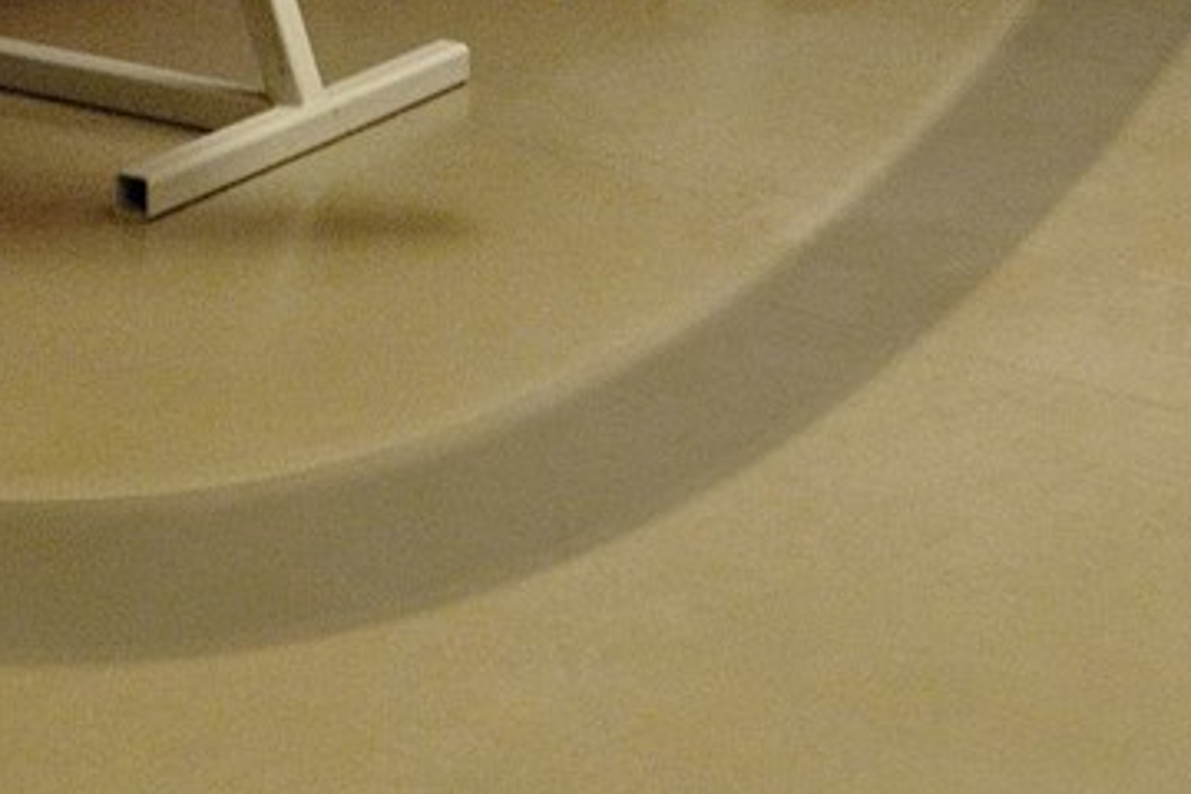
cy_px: -715
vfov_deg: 14.6
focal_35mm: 80
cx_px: 23
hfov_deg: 24.3
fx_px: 2646
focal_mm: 12
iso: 400
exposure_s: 1/13
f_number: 4
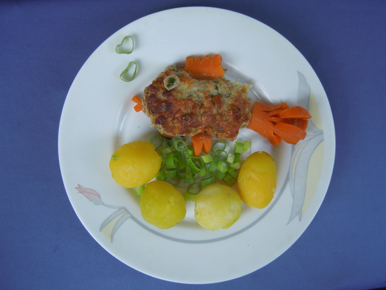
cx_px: 193
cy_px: 145
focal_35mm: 25
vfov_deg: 54.9
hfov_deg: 69.4
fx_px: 279
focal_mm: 4.5
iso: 100
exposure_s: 1/50
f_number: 3.3
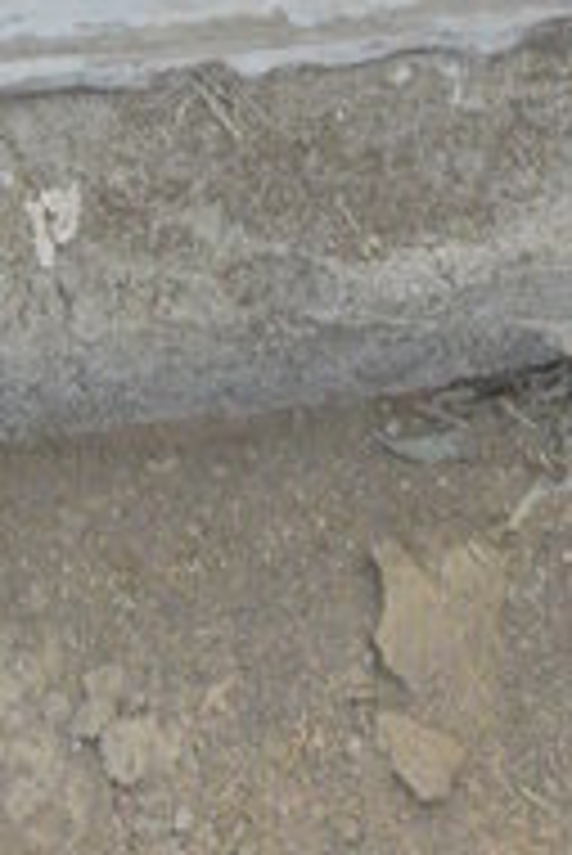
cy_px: -909
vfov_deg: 14.5
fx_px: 2712
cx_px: -18
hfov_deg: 11.9
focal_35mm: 114
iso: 200
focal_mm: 4.6
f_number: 6.3
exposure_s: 1/160
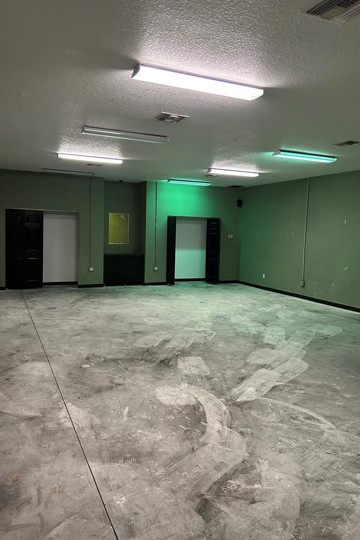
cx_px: 186
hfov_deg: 46.4
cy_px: 261
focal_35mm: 28
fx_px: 420
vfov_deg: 65.5
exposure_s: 1/60
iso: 320
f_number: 1.5
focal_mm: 5.7
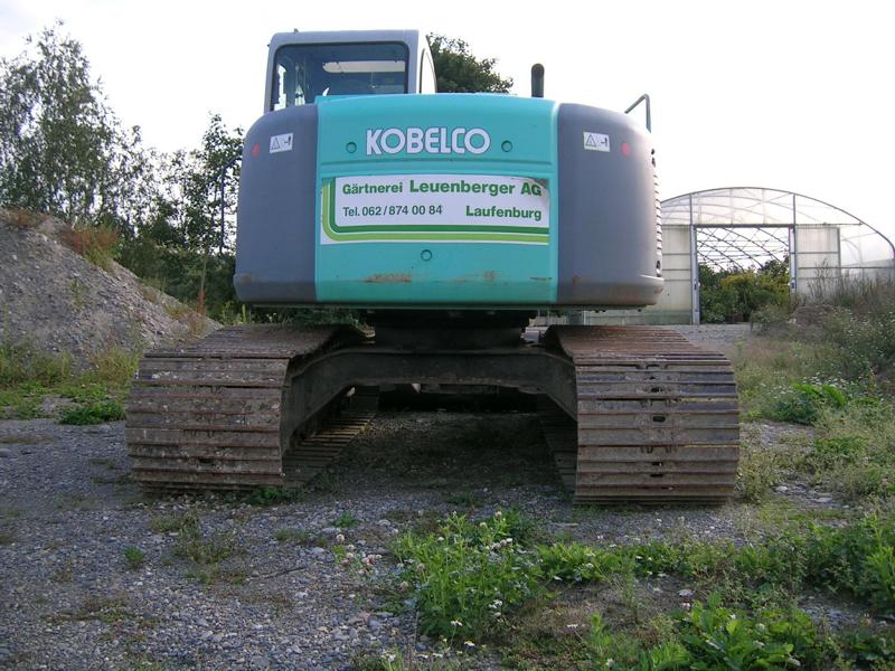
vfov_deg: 40.7
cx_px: 448
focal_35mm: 35
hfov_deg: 52.6
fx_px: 905
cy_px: 336
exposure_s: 1/350
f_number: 2.8
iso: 50
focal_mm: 5.4
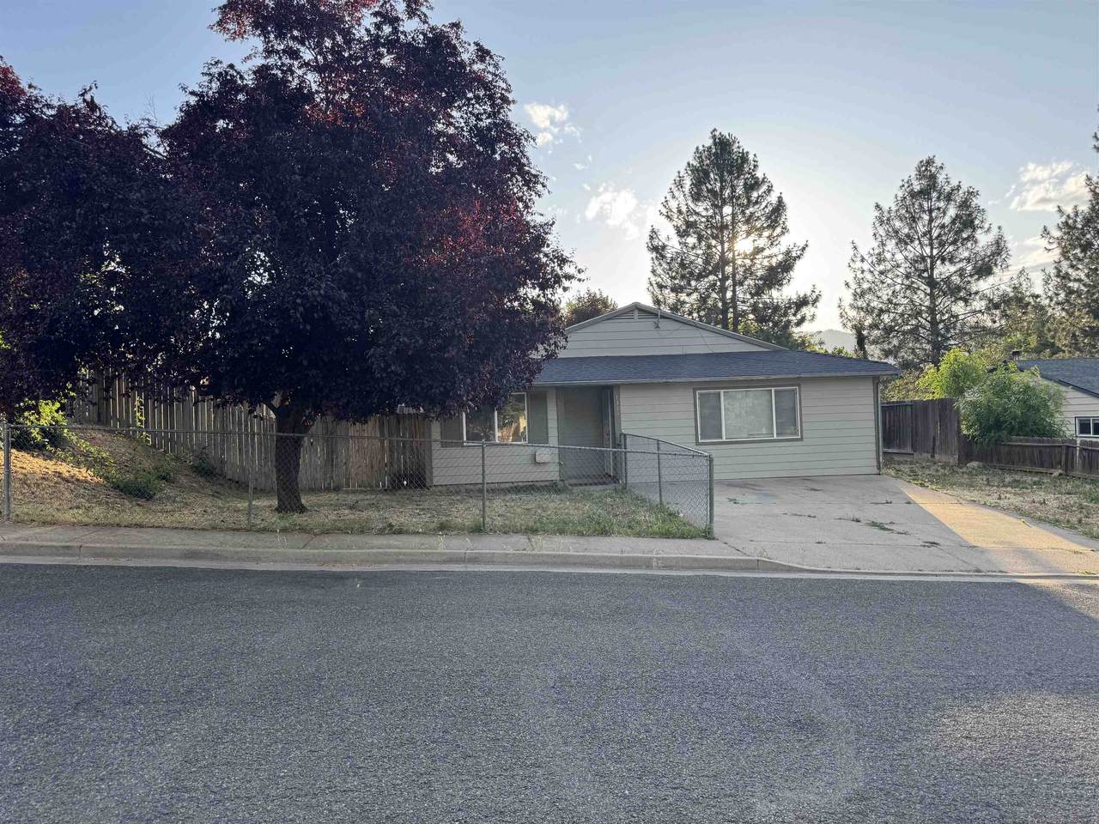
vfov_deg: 56.8
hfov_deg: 71.6
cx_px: 550
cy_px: 412
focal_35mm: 24
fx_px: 762
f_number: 1.78
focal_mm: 6.76
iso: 80
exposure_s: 1/925
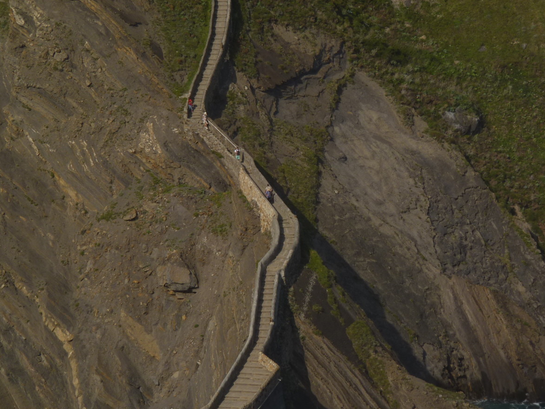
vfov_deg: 5.6
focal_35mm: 266
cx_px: 260
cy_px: 189
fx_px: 4188
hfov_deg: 7.4
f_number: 6.3
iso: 80
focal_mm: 43.3
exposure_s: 1/500
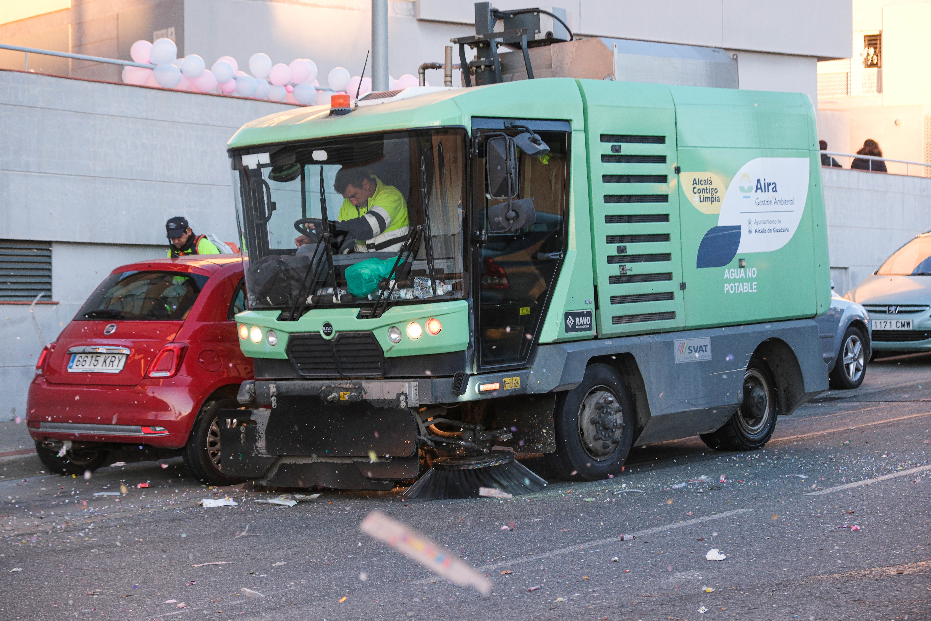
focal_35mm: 83
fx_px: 2146
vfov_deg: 16.5
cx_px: 466
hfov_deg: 24.5
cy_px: 310
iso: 400
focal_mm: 55
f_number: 4
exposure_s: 1/250
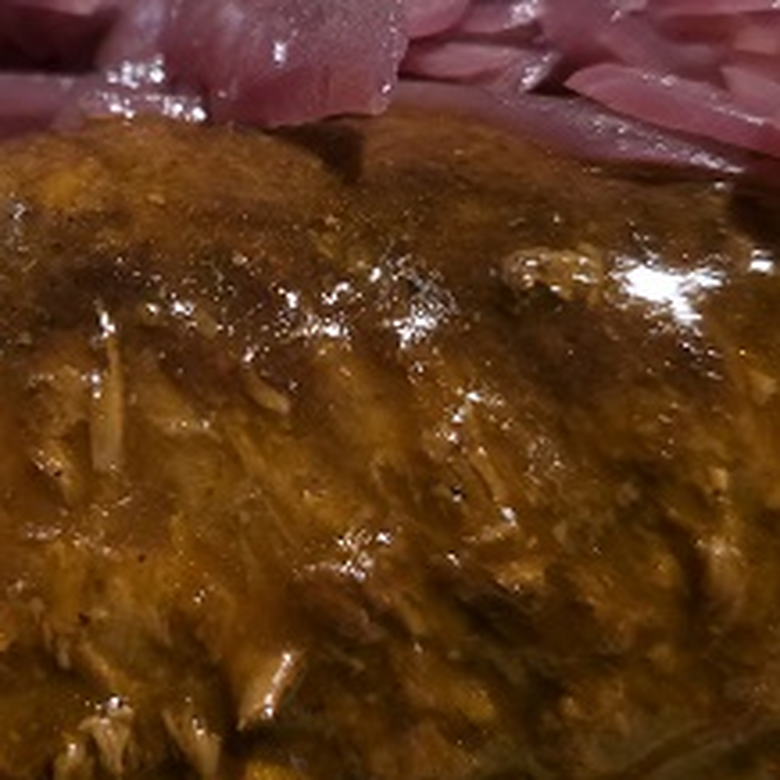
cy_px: 204
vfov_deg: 30.1
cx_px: 122
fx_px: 1428
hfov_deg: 29.6
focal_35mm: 56
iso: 1000
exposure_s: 1/100
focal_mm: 6.3
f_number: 1.7
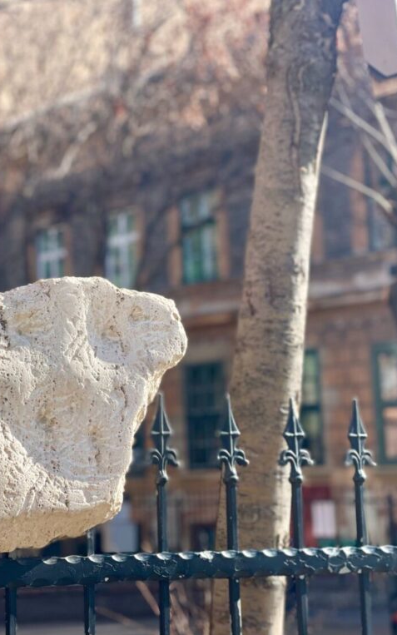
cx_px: 57
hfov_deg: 17.4
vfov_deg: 27.8
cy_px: 318
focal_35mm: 74
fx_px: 1281
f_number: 2
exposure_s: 1/648
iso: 32
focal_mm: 6
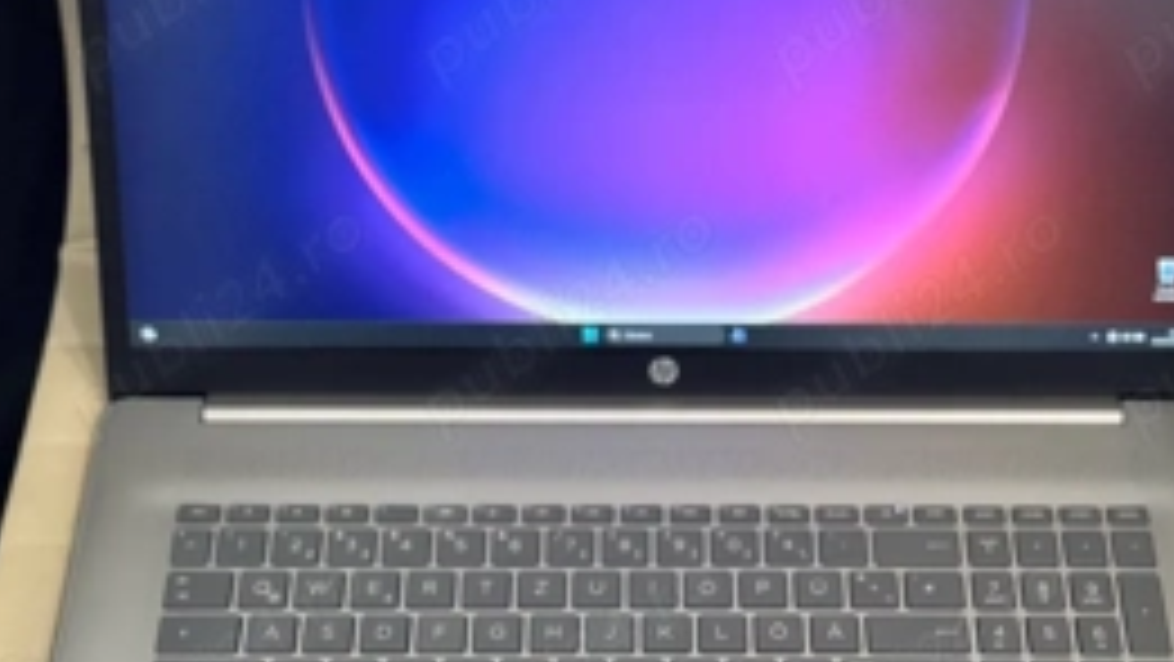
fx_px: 2491
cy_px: 374
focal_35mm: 80
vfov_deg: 15.1
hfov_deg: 26.5
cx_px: 657
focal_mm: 6.76
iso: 250
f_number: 1.78
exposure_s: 1/60
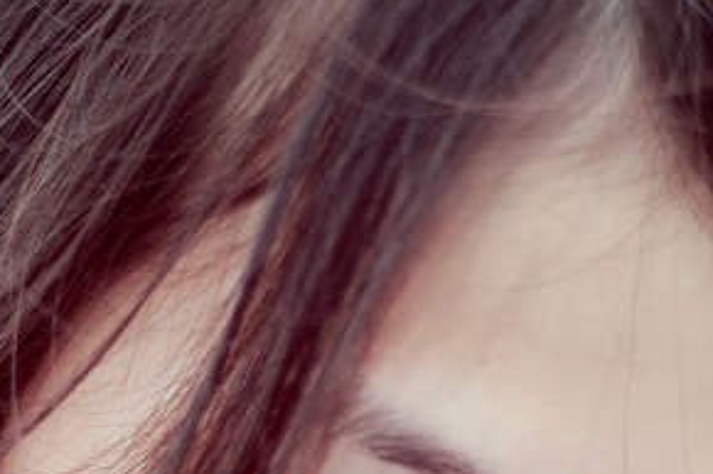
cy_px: 494
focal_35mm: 138
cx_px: 443
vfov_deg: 9.8
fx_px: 2732
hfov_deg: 14.9
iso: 200
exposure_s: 1/200
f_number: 1.8
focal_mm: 50
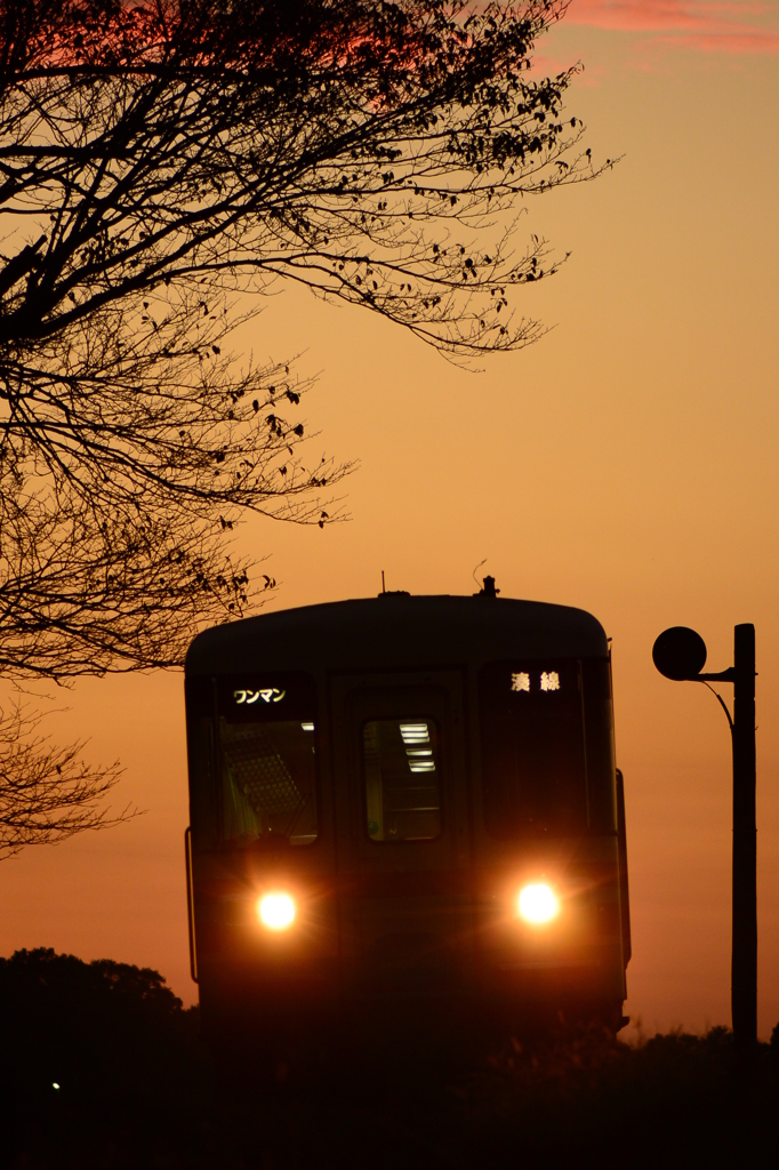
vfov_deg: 7.3
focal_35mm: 283
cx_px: 390
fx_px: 9191
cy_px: 585
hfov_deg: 4.9
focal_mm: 105
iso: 160
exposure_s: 1/125
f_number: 2.8
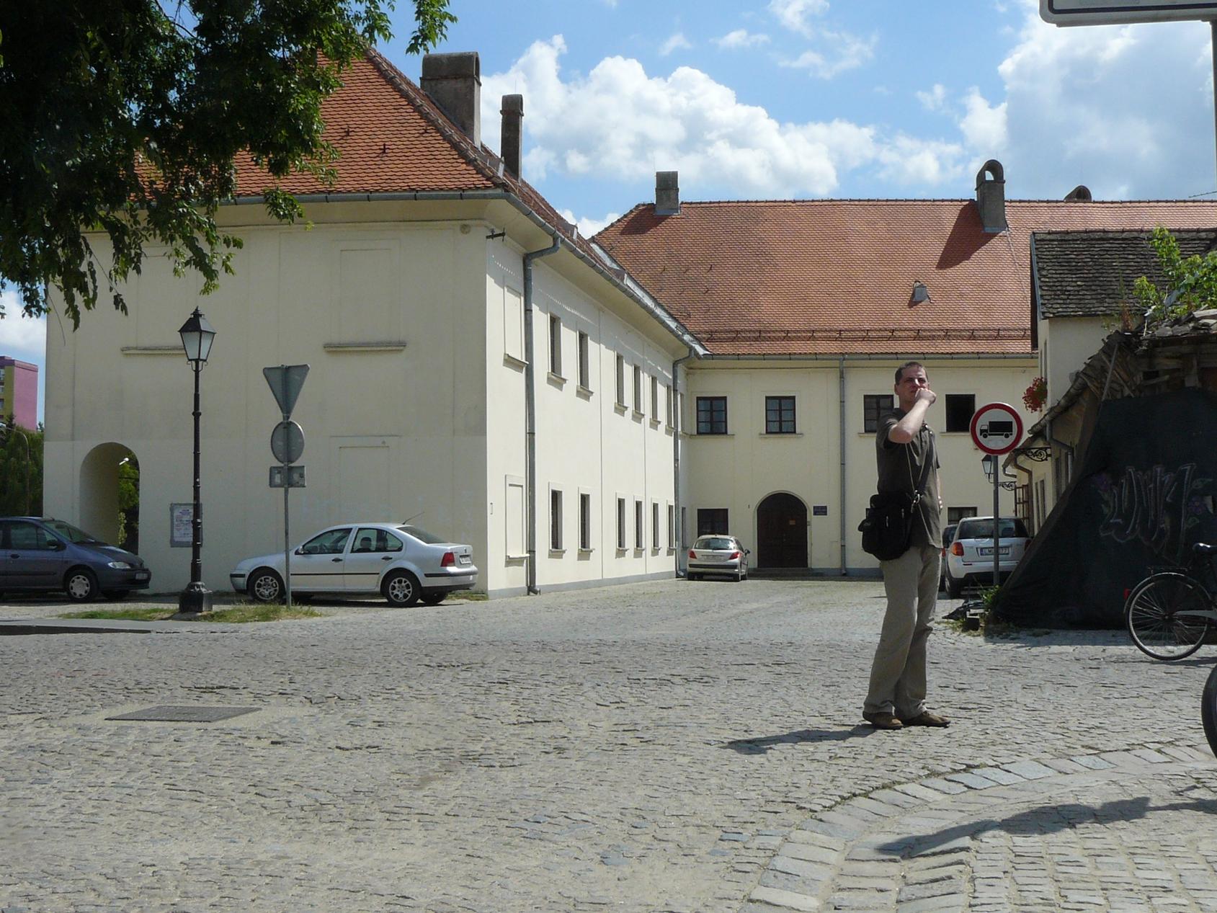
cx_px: 608
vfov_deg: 32.9
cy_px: 456
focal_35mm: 44
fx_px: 1547
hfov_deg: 42.9
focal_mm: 6.1
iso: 100
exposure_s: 1/400
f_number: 7.1
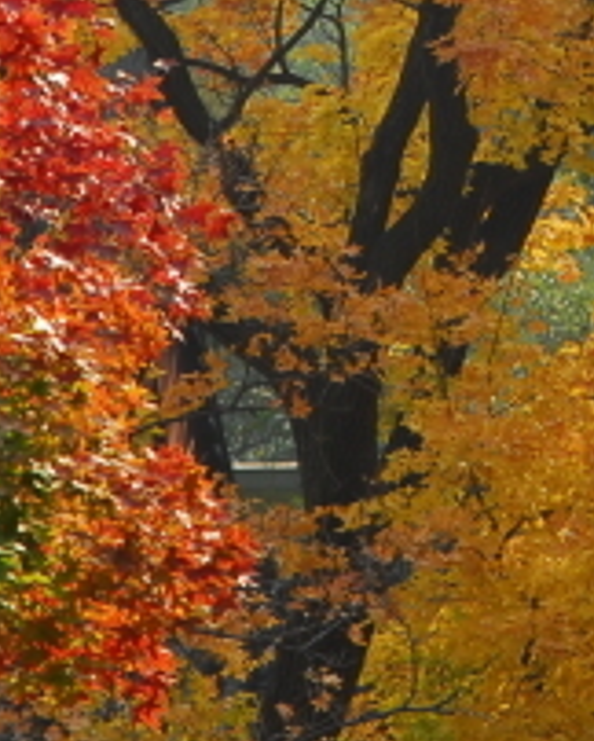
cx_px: 711
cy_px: -178
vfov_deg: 3.9
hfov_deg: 3.1
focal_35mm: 499
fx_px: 10949
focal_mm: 70
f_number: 6.3
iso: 100
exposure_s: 1/160
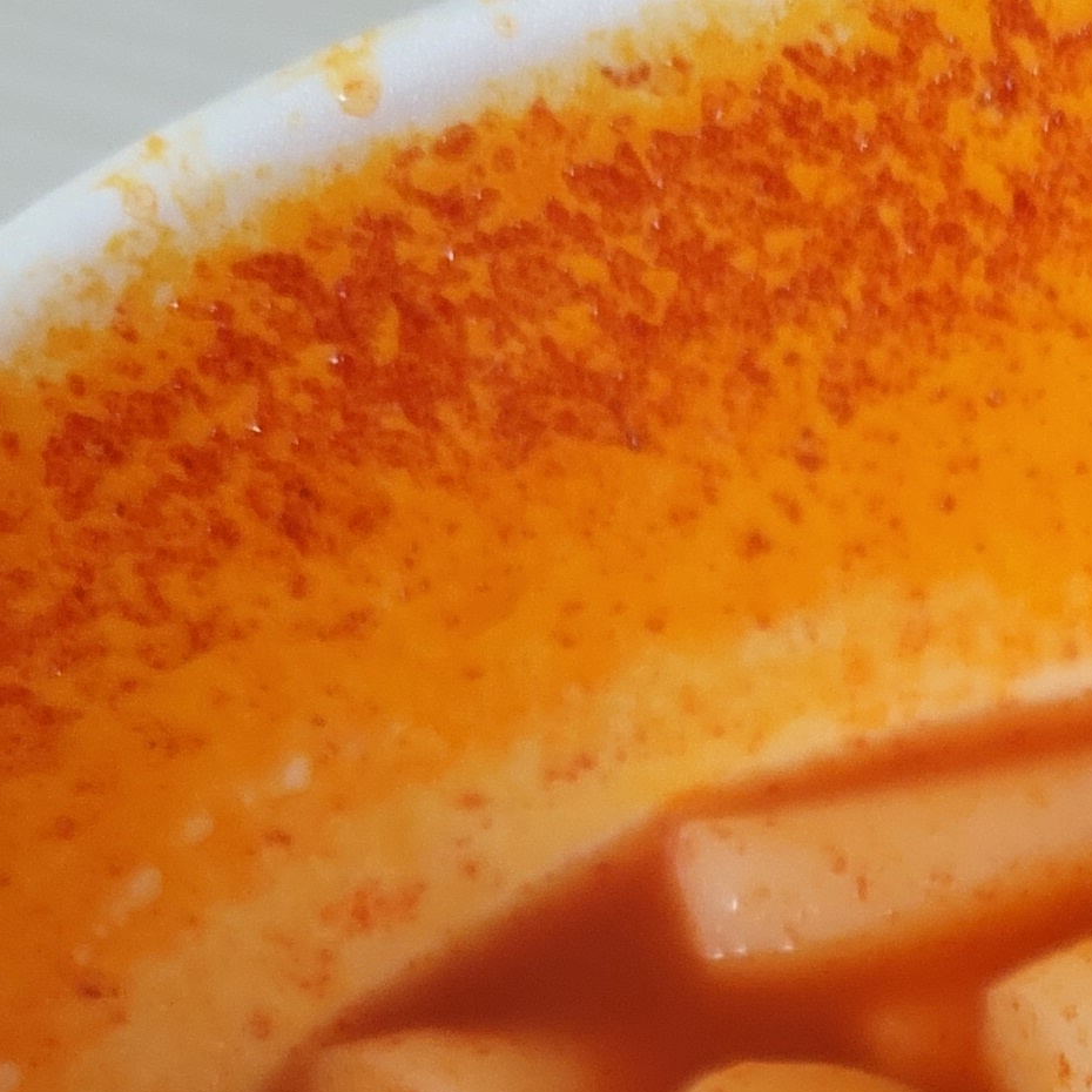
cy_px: 1536
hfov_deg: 17.4
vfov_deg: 16.9
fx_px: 3391
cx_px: 1353
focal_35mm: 95
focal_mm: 7
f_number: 1.8
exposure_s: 1/40
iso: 400
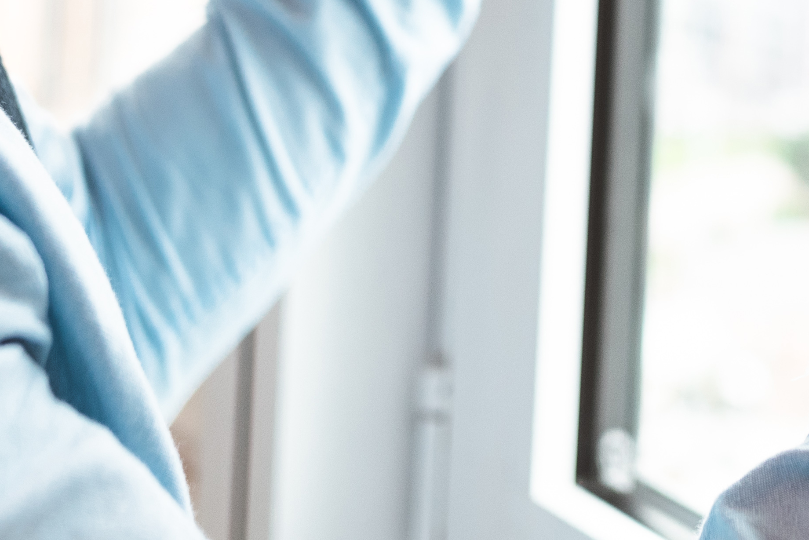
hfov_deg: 21.2
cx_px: 512
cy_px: -410
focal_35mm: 96
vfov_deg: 13.0
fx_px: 2158
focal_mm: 24
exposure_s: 1/200
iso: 250
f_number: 2
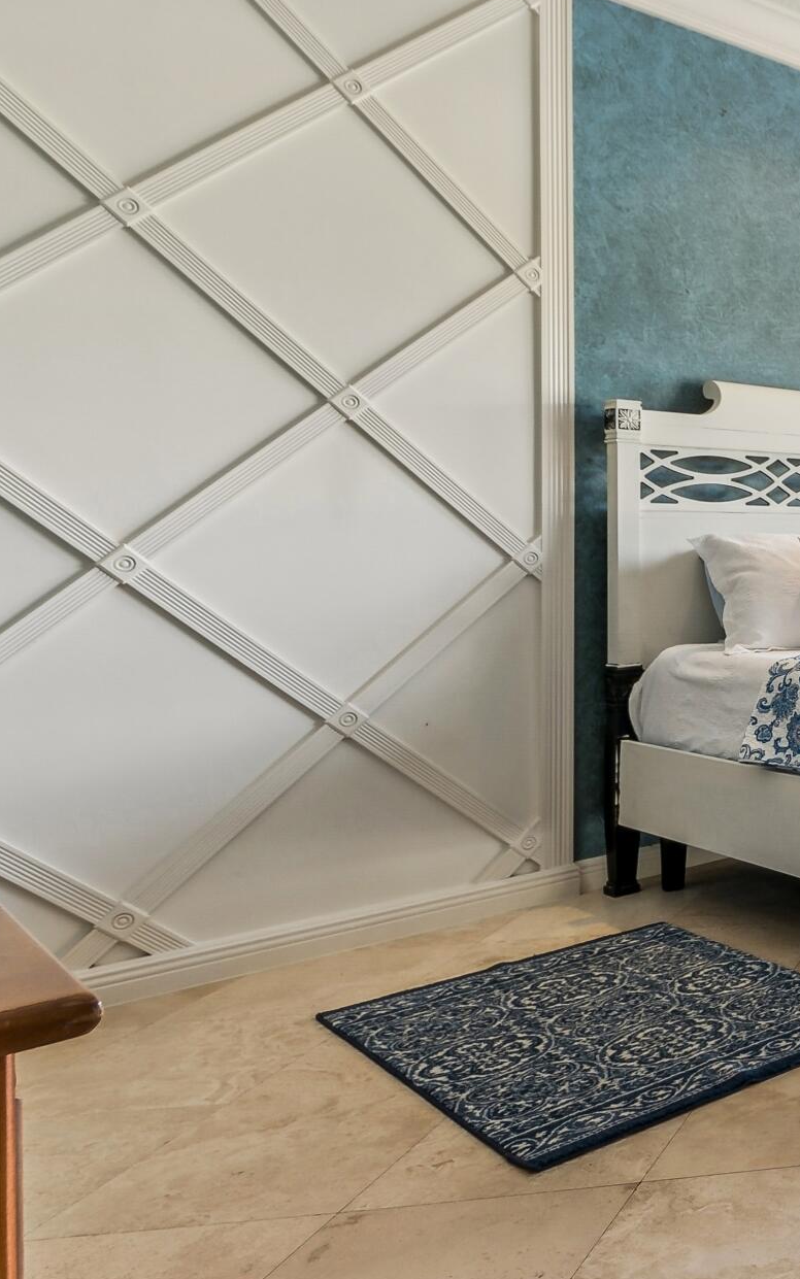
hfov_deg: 24.7
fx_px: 1116
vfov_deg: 59.4
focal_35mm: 32
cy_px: 550
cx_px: 1323
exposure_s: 1/15
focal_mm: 13
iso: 100
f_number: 8
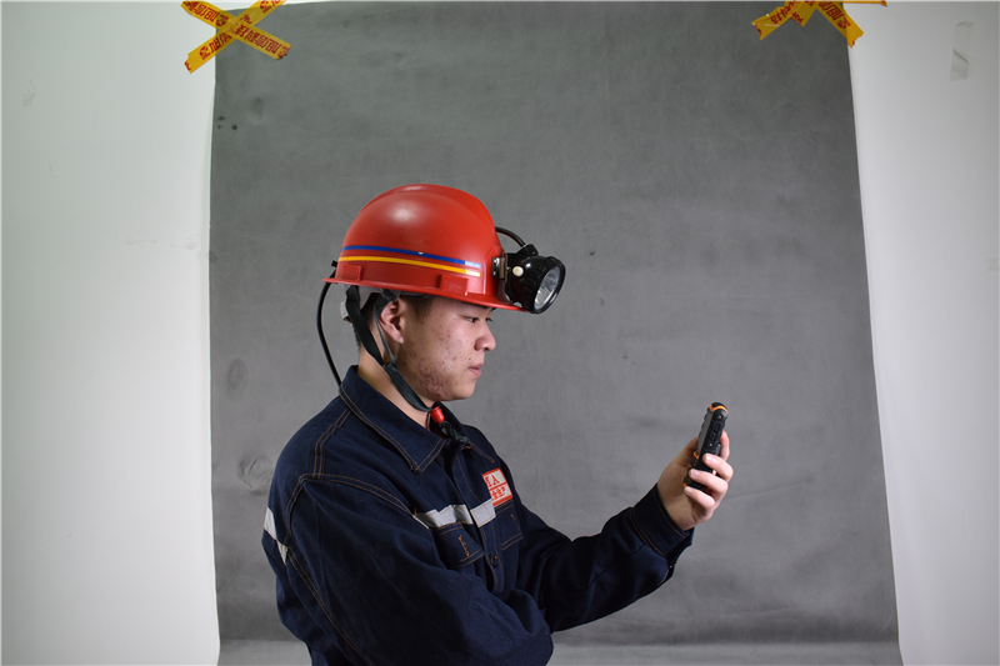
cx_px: 500
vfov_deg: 43.6
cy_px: 333
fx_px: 833
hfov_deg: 61.9
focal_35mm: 30
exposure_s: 1/30
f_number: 6.3
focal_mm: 20
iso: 360
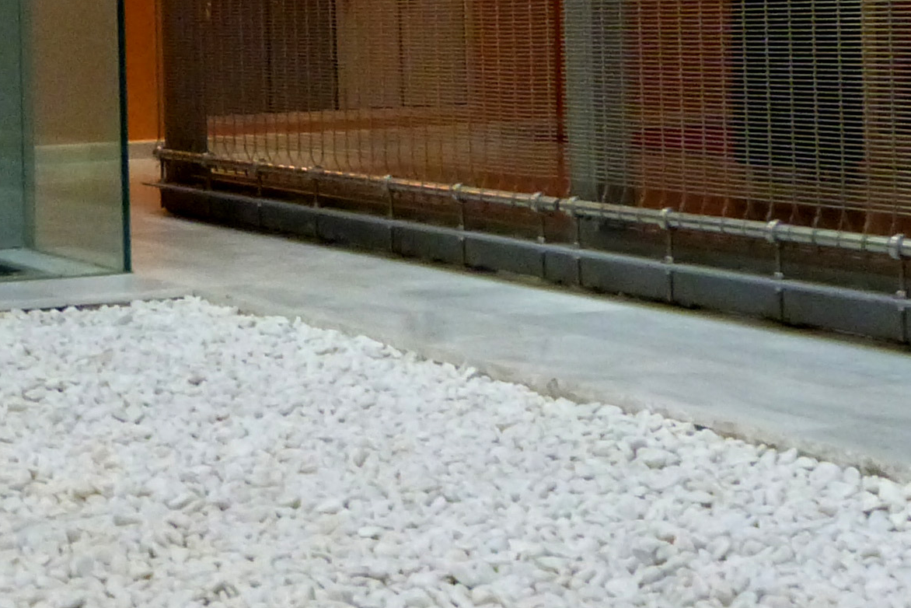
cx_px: 381
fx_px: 2784
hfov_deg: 18.6
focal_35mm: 110
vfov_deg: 12.2
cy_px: -77
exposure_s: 1/10
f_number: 3
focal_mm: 5.4
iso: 400
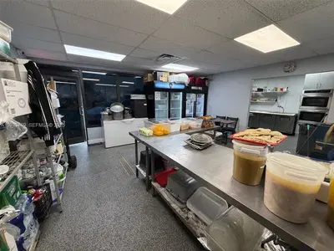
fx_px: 135
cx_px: 167
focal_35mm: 14
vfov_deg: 85.7
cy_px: 126
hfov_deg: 102.1
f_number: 2.2
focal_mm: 2.22
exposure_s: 1/60
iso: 160
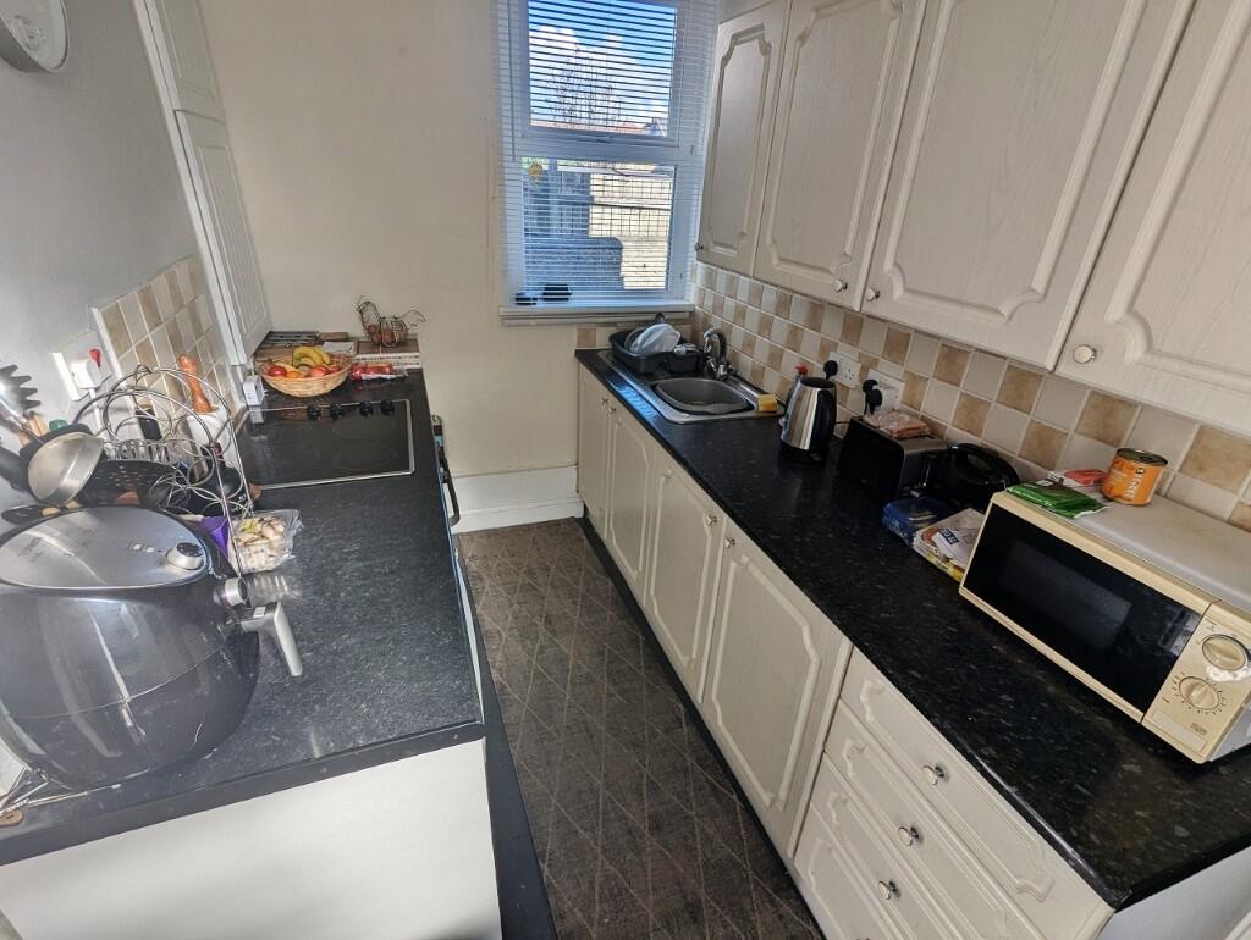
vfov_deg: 78.2
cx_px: 626
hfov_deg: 94.4
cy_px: 470
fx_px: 579
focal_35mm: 16
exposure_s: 1/461
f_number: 2.2
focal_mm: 2.35
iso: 45
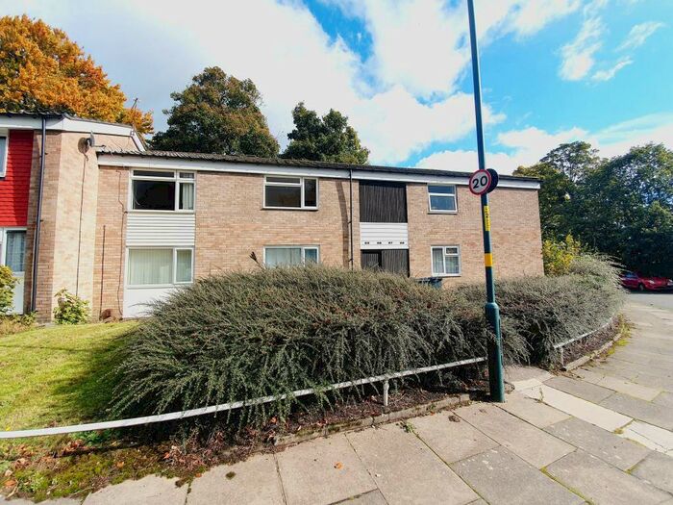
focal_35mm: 13
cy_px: 252
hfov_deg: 106.2
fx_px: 253
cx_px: 336
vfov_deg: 89.9
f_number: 2.2
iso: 50
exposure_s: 1/1168
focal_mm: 1.8
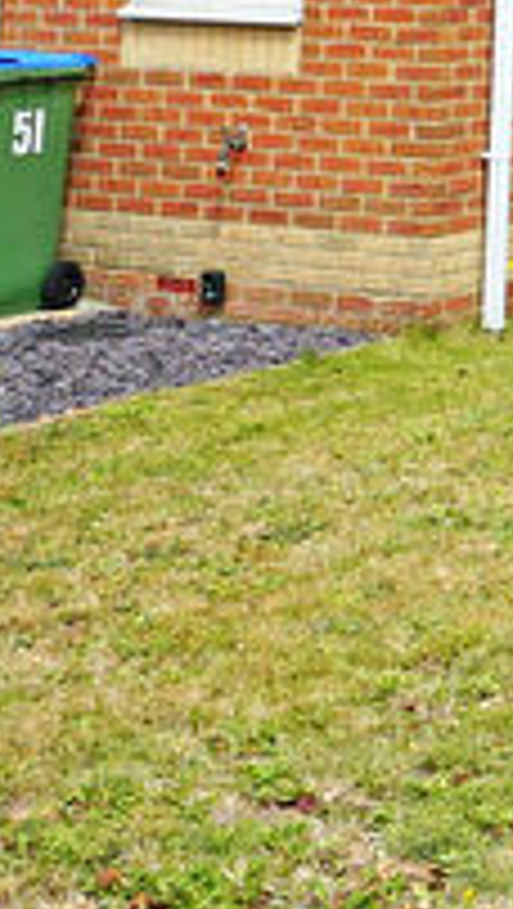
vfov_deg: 22.9
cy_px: -110
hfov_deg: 12.1
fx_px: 2099
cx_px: 1071
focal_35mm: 87
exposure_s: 1/125
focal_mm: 16
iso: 100
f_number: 11
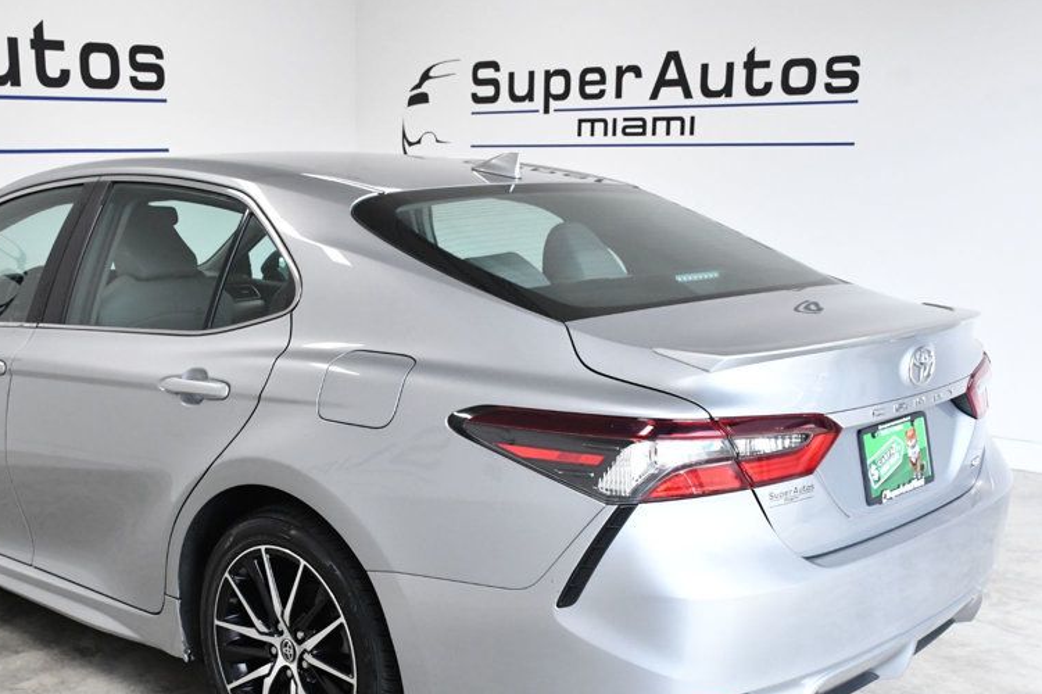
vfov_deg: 29.6
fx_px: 1302
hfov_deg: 43.2
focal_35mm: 45
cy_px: 468
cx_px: 382
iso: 2500
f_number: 9
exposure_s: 1/320
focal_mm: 22
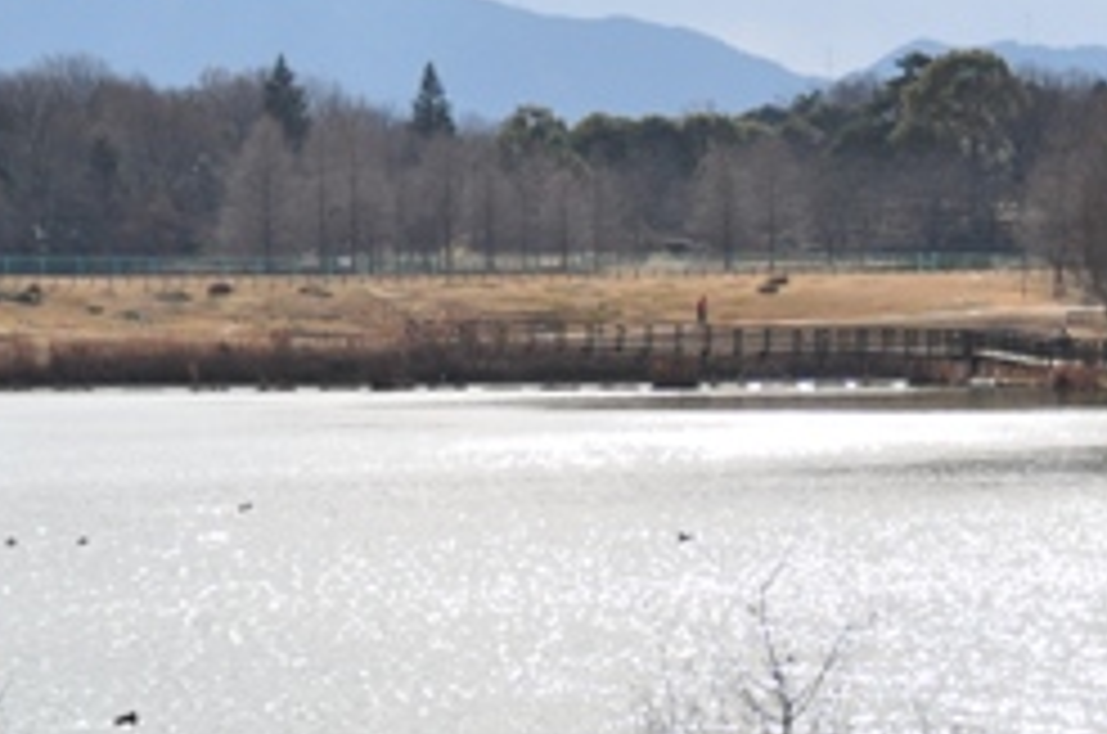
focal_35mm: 164
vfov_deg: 8.2
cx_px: 724
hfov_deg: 12.5
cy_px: 898
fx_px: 5033
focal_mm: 42
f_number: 4.5
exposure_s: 1/4000
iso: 320
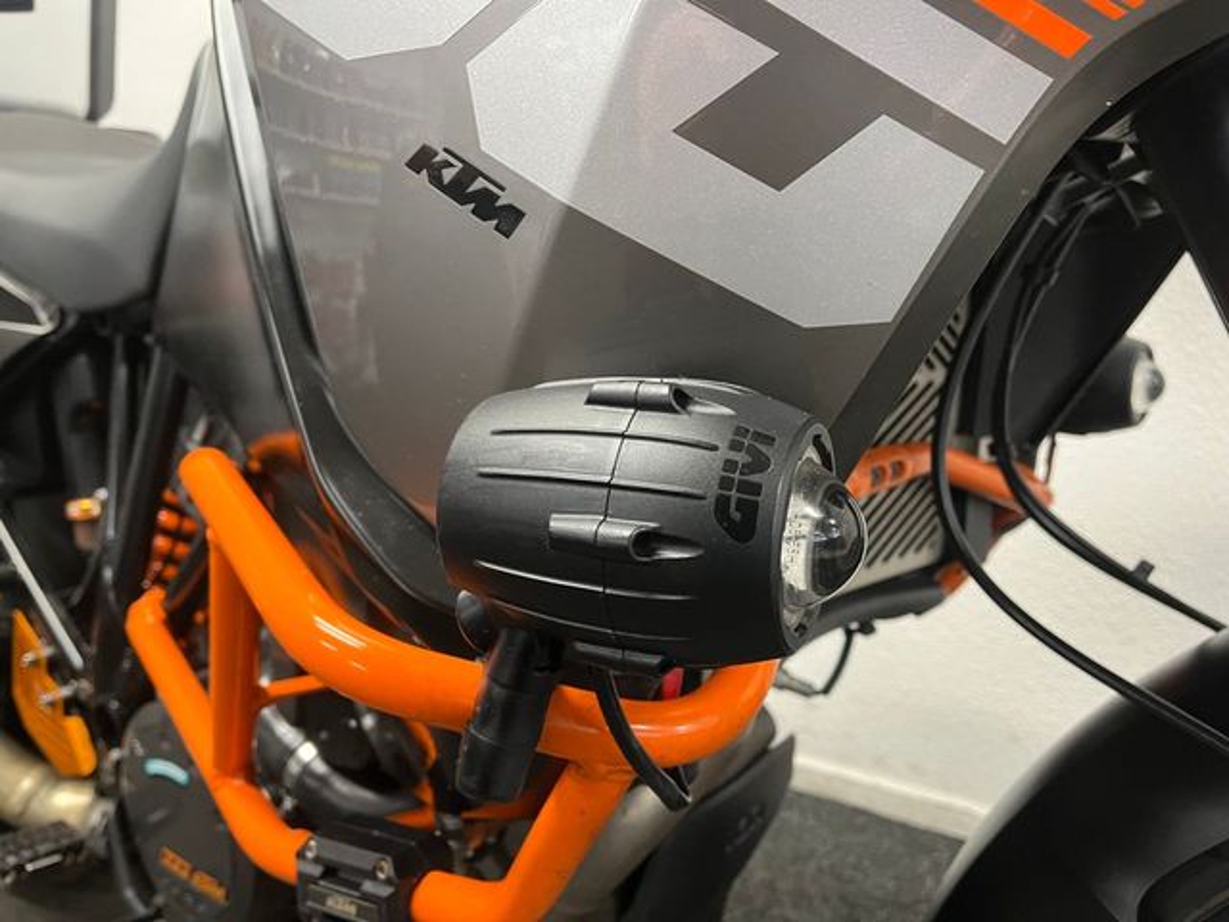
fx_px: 923
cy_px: 461
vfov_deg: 53.1
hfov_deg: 67.3
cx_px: 614
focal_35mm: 26
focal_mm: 5.1
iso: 320
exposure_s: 1/50
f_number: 1.6
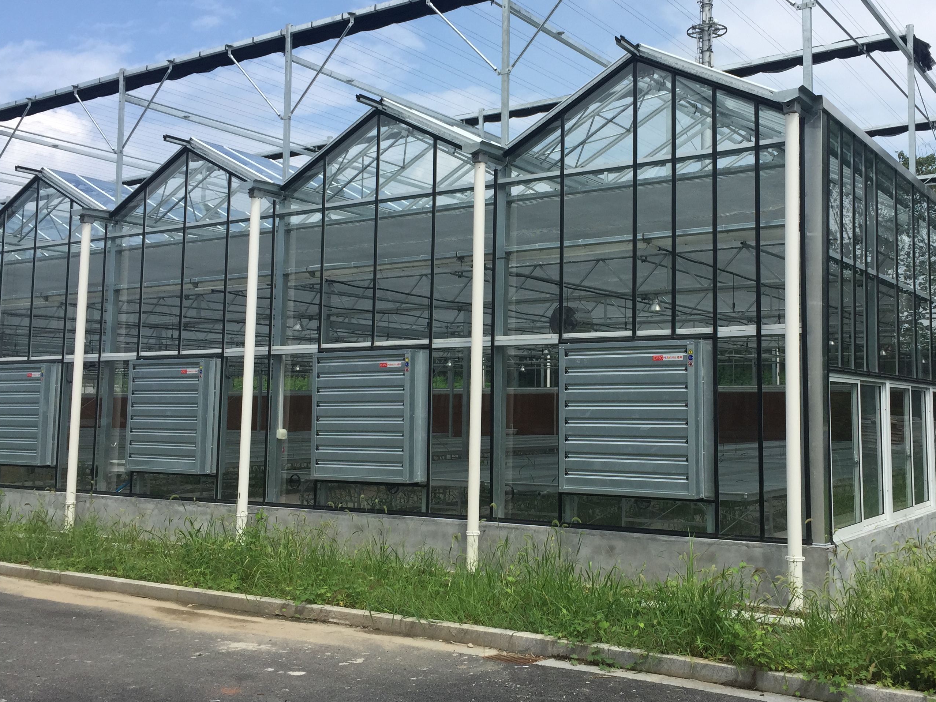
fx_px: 1001
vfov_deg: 38.6
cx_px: 551
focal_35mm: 37
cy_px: 323
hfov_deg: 49.9
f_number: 2.2
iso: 32
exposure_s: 1/2198
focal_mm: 4.15
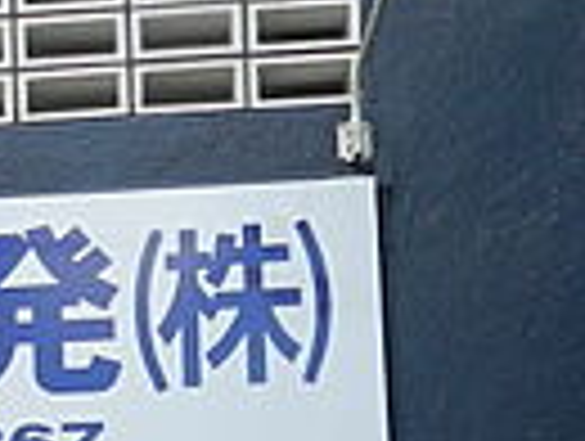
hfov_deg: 16.3
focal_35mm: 113
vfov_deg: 12.0
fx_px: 1913
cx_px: -198
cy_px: 806
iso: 160
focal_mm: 4
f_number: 3.4
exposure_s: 1/500
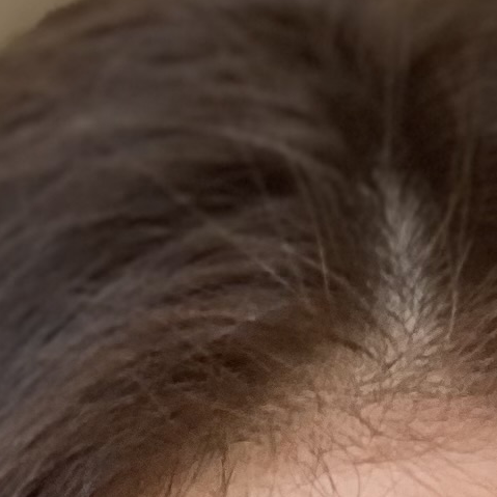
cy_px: 1348
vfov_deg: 8.9
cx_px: 419
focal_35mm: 171
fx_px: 2778
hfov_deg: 10.2
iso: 40
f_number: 2.2
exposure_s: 1/122
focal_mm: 2.71
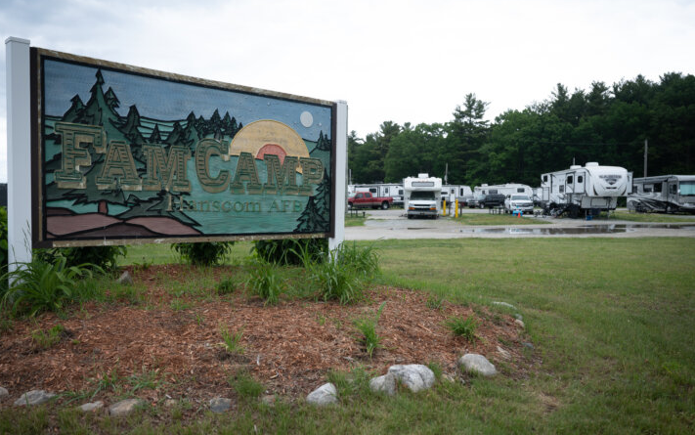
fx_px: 550
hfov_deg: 64.6
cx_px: 344
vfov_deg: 43.2
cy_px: 233
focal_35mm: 29
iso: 500
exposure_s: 1/1000
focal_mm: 27
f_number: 4
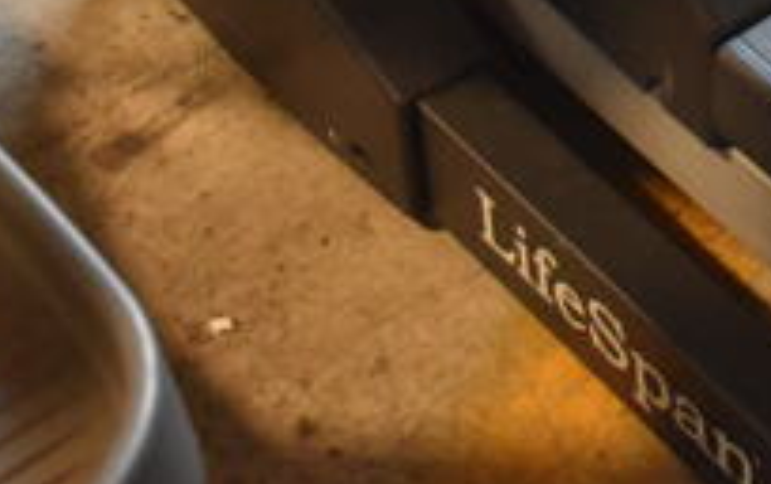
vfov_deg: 9.4
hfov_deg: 14.5
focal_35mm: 137
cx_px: 1043
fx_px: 2882
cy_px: -212
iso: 4000
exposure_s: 1/125
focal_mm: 30
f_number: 4.2
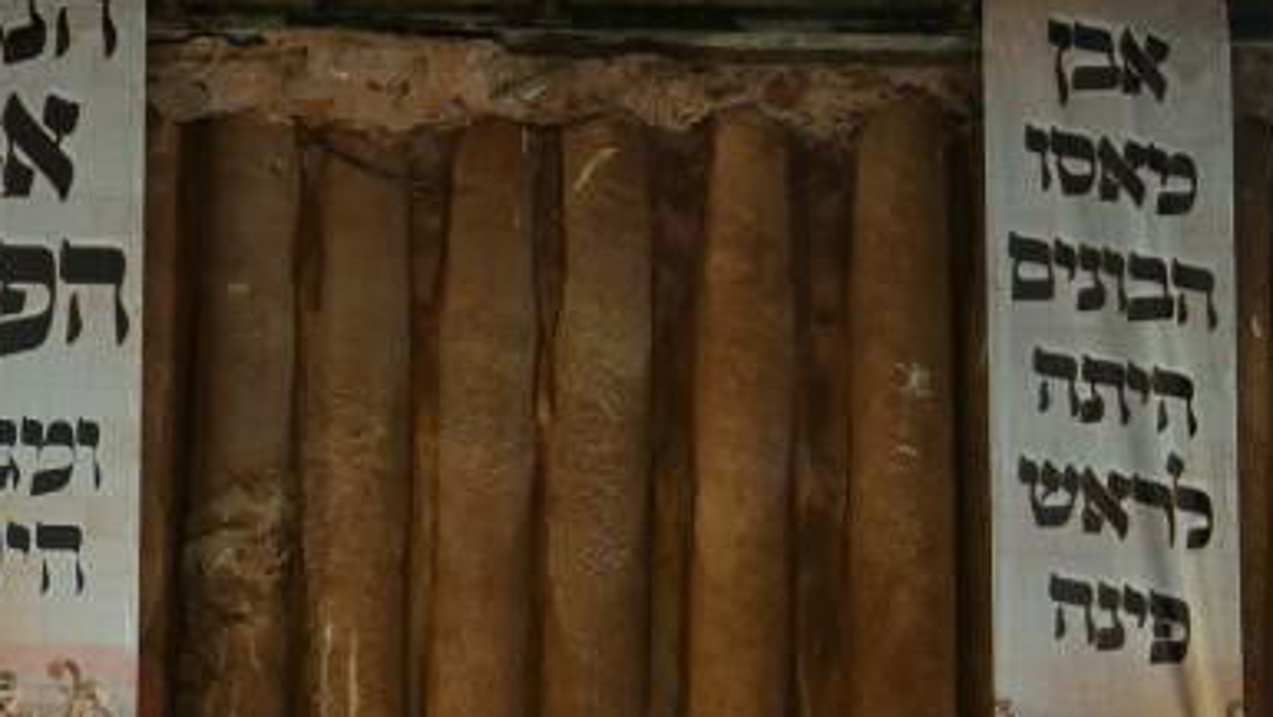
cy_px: 963
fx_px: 6585
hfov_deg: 10.9
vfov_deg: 6.2
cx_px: -89
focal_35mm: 195
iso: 640
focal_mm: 70
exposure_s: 1/200
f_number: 2.8
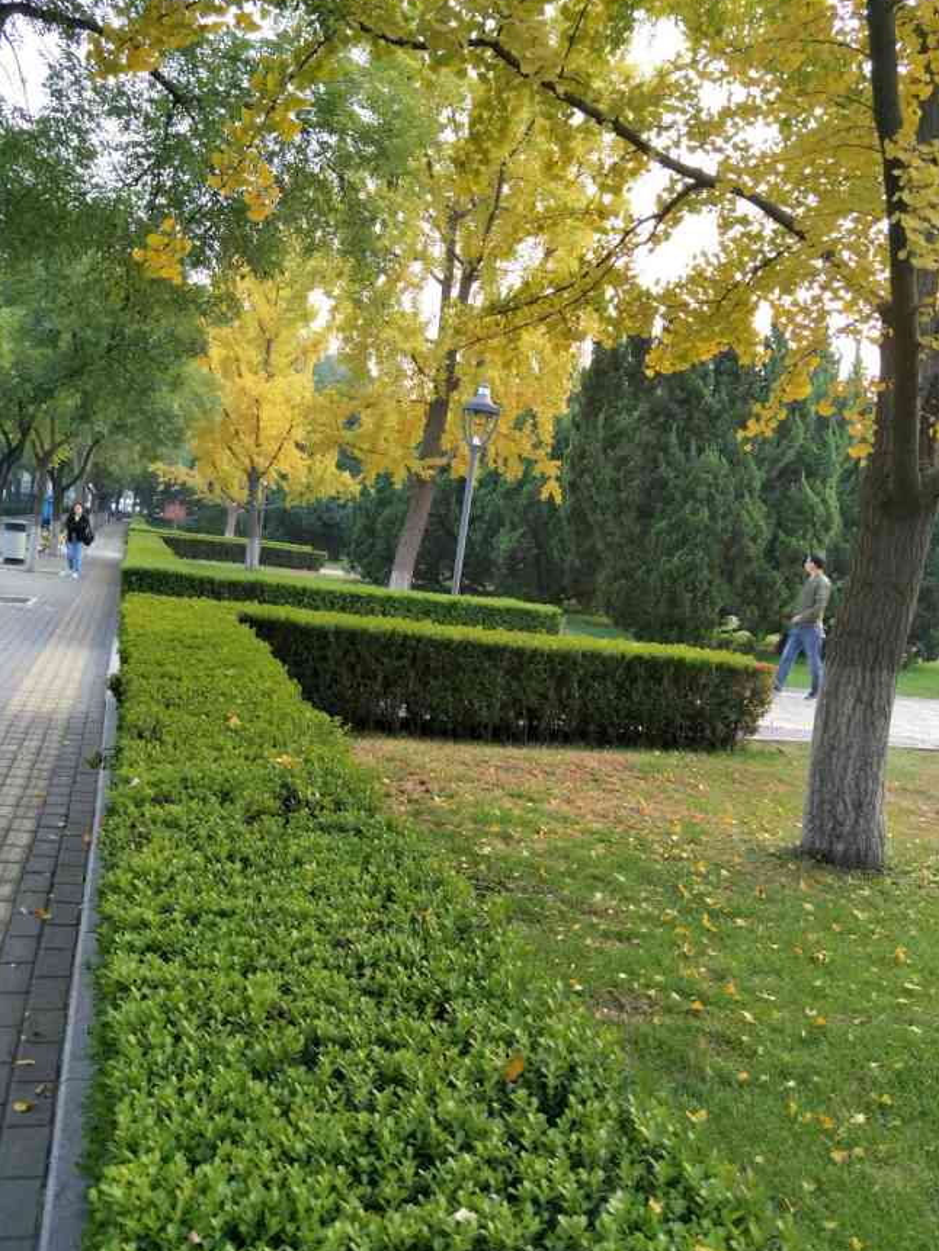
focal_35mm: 26
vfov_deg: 67.3
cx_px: 474
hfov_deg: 53.1
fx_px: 940
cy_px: 656
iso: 129
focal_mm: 4.1
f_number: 1.7
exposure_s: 1/100
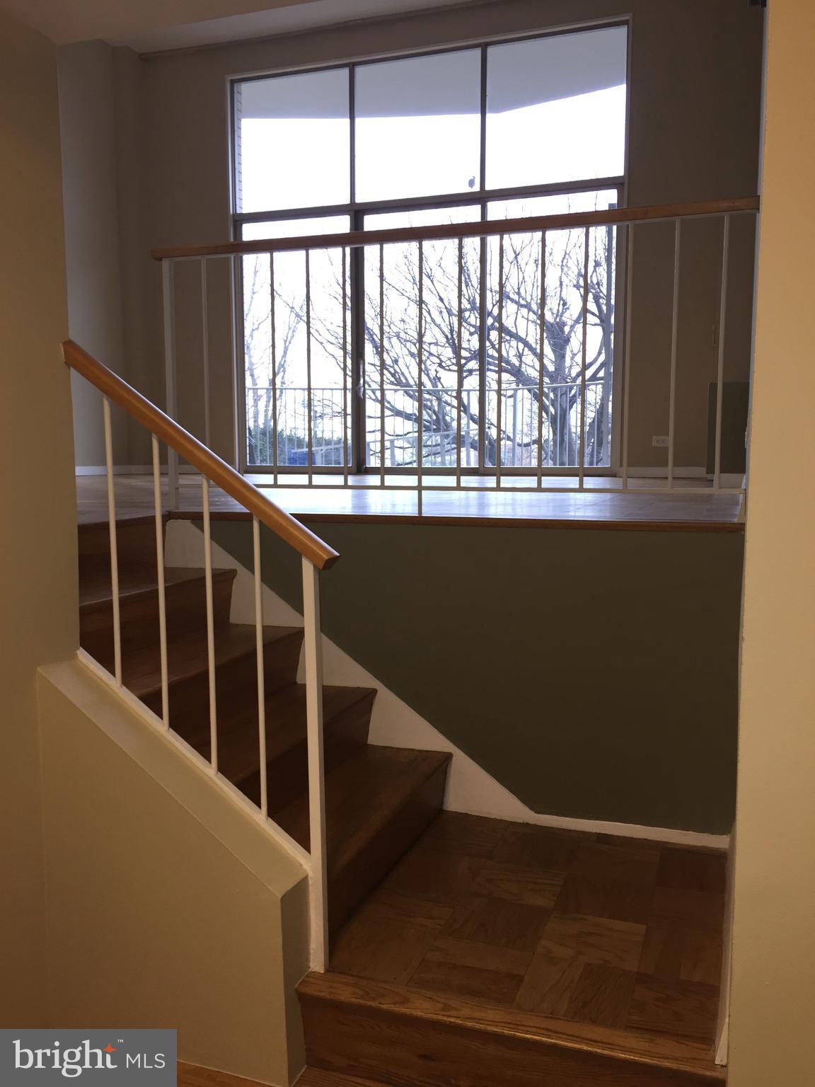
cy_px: 544
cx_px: 408
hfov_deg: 48.2
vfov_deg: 61.7
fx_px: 910
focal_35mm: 29
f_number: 2.2
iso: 64
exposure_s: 1/30
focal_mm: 4.15
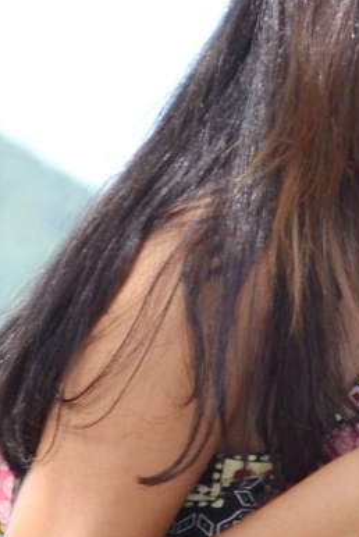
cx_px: 655
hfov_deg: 2.4
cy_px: 780
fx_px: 8555
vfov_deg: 3.6
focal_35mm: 573
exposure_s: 1/125
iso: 100
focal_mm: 82
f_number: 5
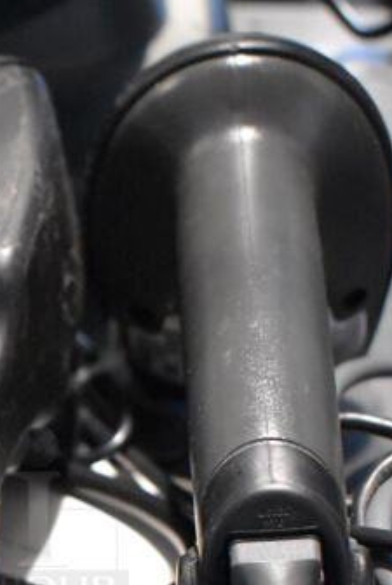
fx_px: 1856
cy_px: 516
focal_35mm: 114
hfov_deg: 11.8
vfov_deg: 17.7
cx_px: -64
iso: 6400
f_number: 4.2
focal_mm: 28
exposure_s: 1/125
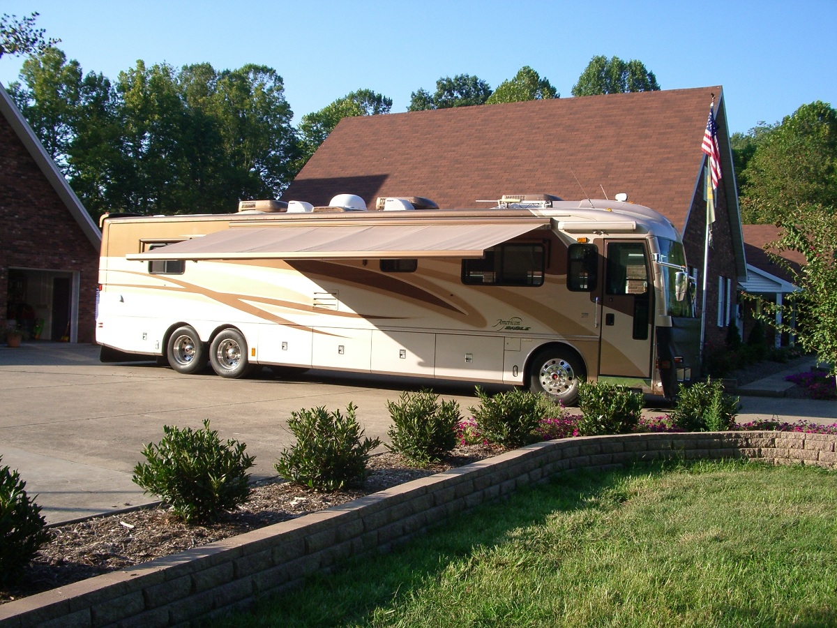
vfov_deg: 40.7
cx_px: 418
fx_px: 846
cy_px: 314
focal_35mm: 35
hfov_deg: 52.6
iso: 80
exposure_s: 1/200
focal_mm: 5.8
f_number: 4.3
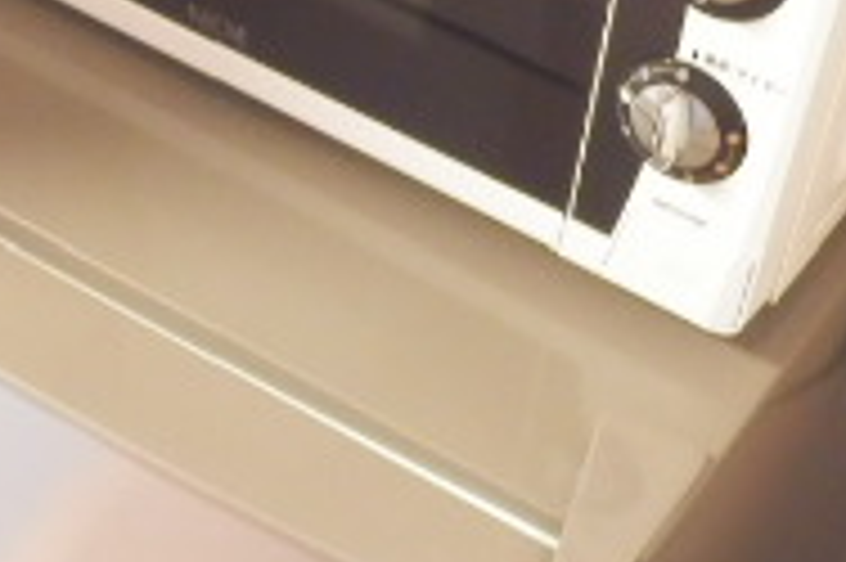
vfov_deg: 16.0
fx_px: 1996
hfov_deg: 23.7
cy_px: 247
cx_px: 216
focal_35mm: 85
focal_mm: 4.2
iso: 800
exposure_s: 1/13
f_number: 3
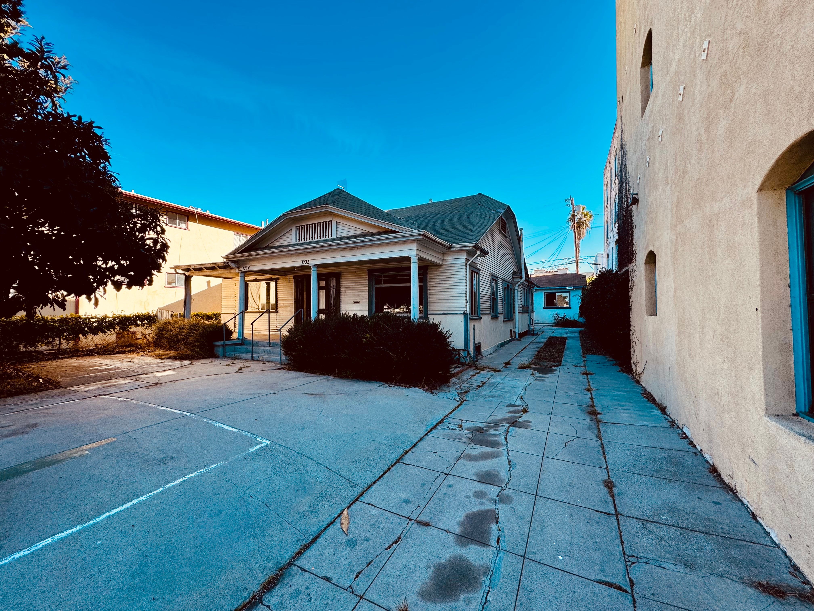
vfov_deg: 85.7
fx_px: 329
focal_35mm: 14
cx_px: 407
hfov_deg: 102.1
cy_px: 306
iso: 40
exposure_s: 1/313
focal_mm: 2.22
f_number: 2.2
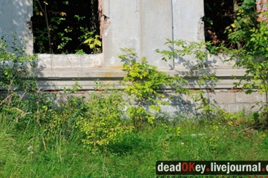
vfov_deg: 14.6
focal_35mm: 90
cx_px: -44
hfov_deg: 21.2
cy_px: -36
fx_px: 669
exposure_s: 1/640
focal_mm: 24
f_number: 7.1
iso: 200
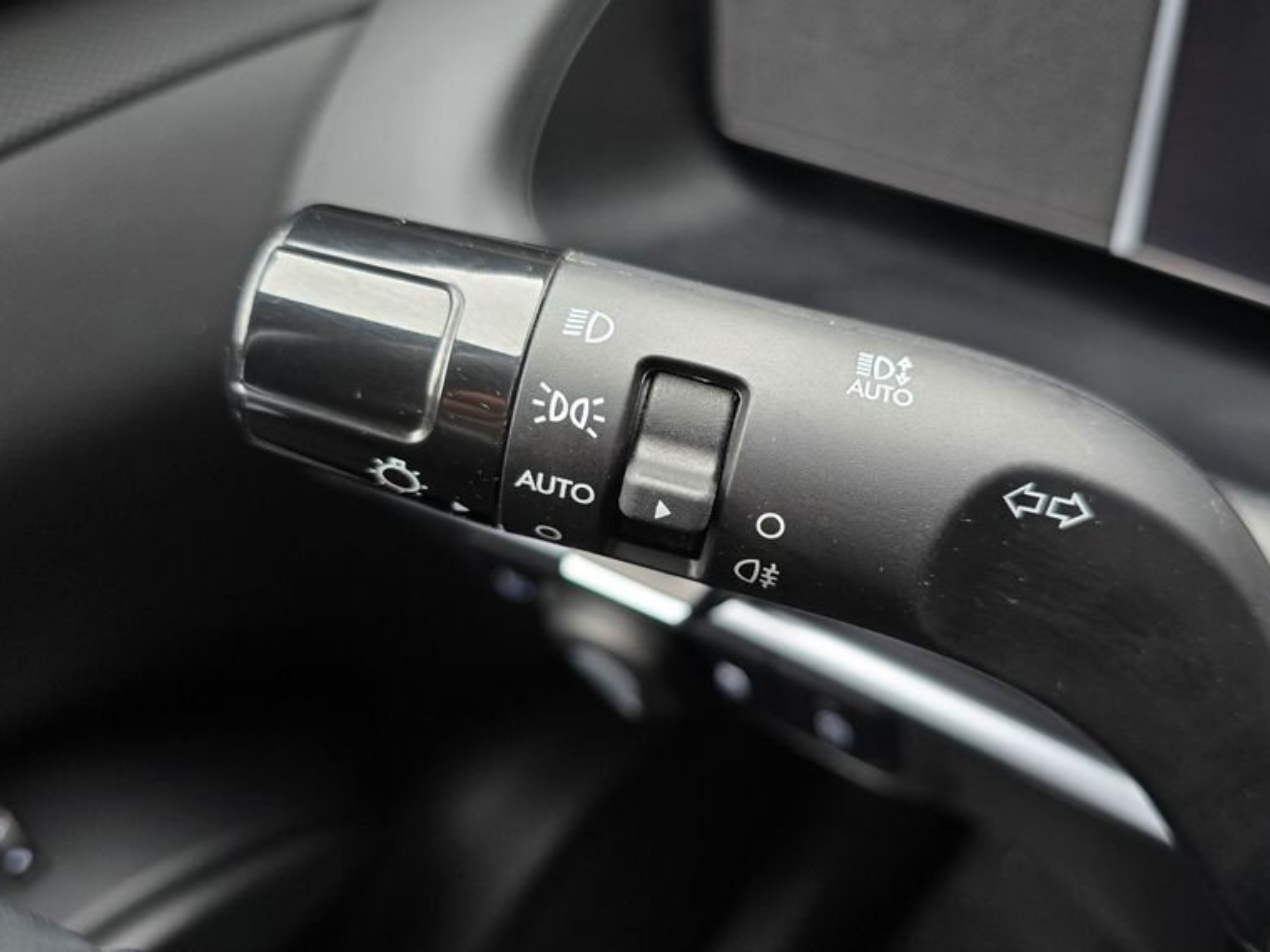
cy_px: 494
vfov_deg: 45.4
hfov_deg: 58.2
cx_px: 704
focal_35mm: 31
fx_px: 1137
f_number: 1.7
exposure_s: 1/120
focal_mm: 6.3
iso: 200
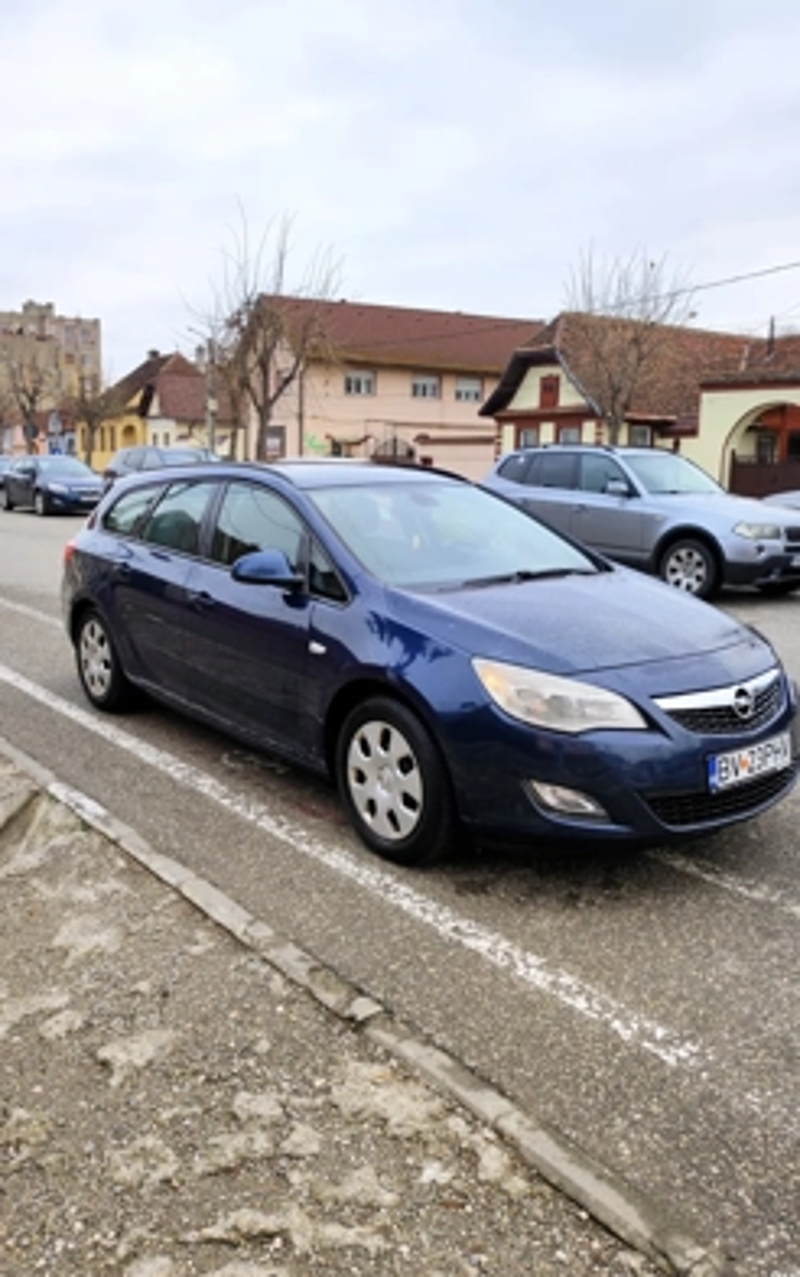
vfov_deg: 68.4
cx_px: 384
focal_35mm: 27
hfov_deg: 46.1
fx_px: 941
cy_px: 638
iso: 50
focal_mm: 4.7
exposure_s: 1/124
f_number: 1.79
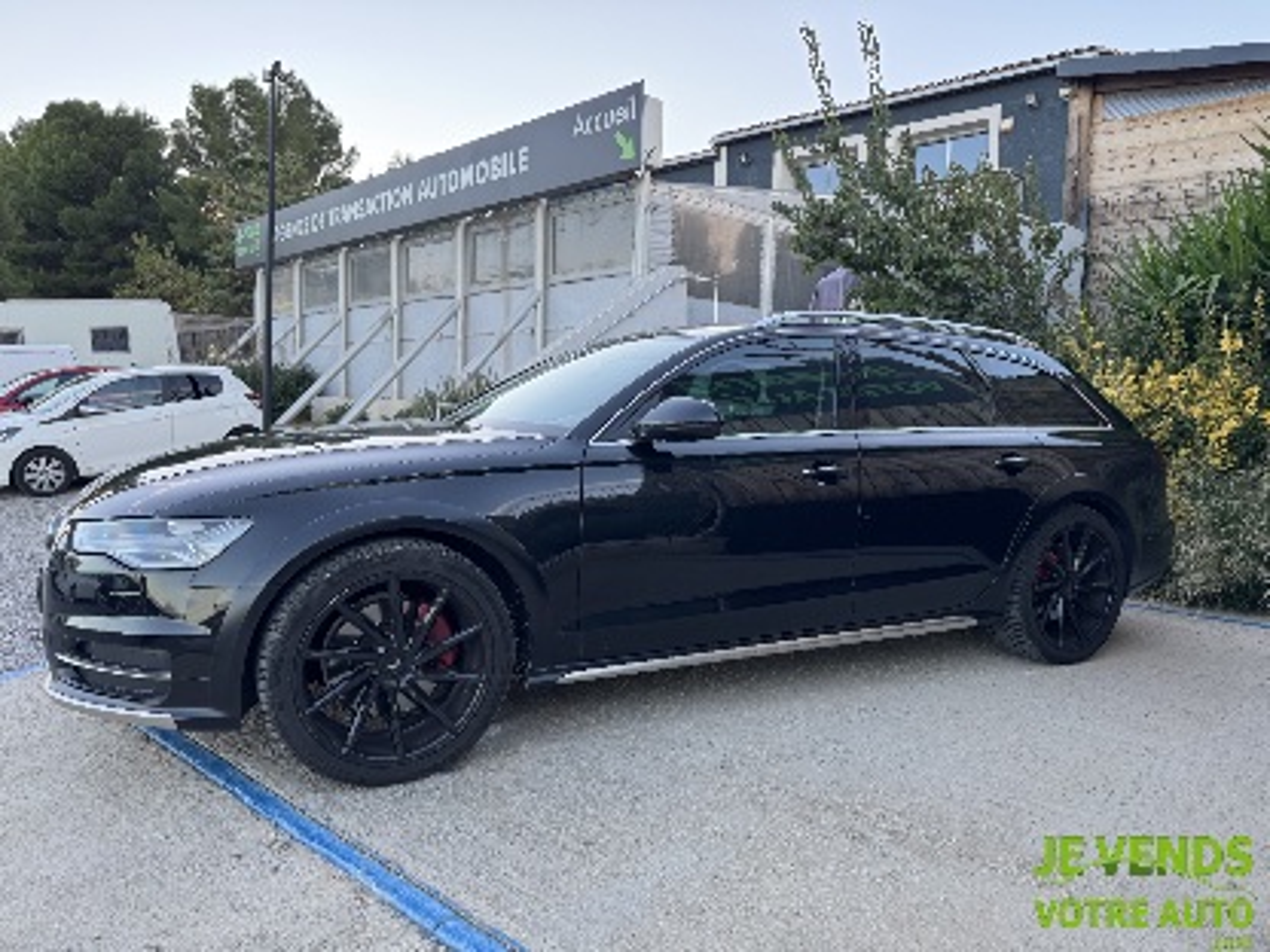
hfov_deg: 71.6
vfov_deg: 56.8
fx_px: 881
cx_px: 635
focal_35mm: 24
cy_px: 476
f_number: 1.78
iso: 64
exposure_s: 1/127
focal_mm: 6.76
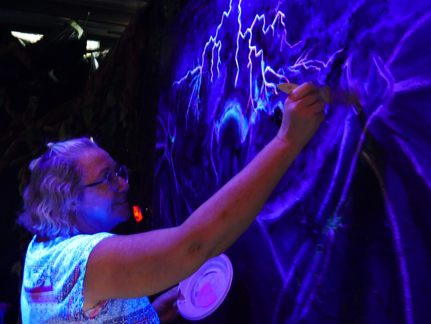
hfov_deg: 44.8
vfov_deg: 34.4
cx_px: 216
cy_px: 162
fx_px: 523
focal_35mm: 42
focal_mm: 21
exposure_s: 1/8
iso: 3200
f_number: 4.6
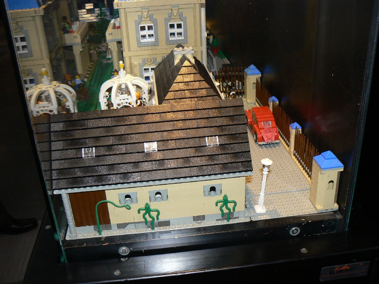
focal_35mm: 36
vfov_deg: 39.7
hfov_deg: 51.4
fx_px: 394
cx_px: 190
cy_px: 142
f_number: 2.8
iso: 100
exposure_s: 1/30
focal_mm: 6
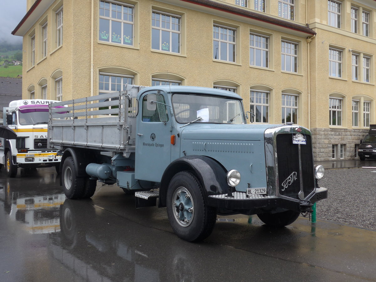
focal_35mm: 36
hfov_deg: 51.4
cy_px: 141
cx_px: 188
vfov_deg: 39.7
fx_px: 391
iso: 80
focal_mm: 7.5
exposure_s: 1/200
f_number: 2.8
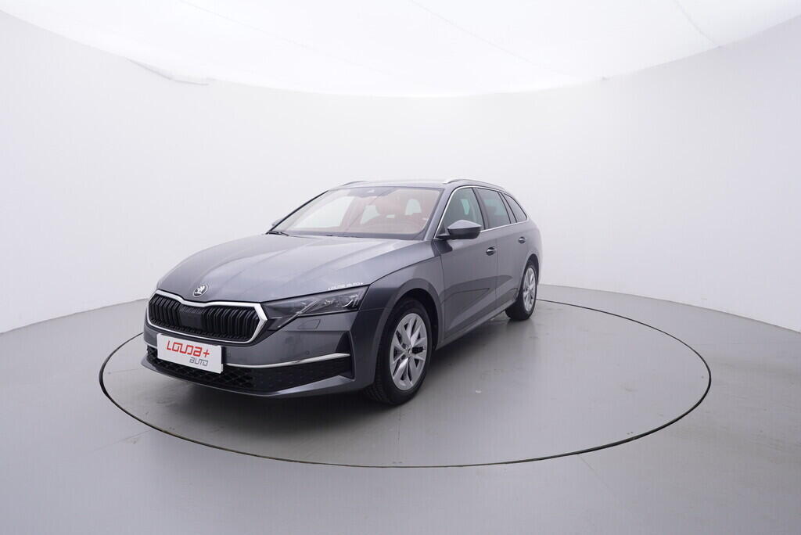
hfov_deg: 77.3
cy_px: 268
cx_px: 400
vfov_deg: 56.2
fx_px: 501
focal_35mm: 22
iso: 200
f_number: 5
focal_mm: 15
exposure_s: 1/80
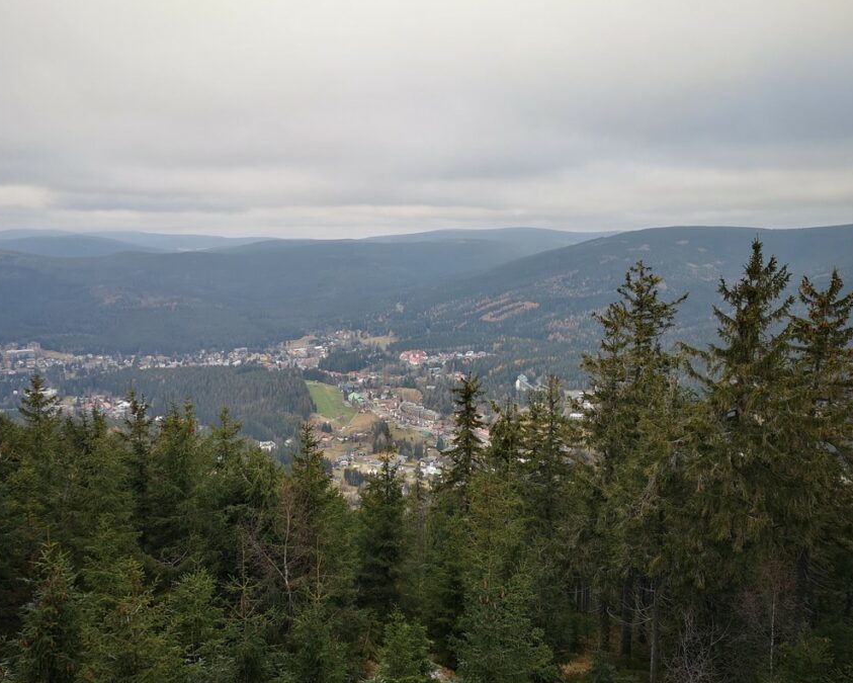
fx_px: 808
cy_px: 351
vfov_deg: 45.8
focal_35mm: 32
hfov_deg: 55.6
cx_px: 407
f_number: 1.8
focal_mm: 5.58
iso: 50
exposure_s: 1/244
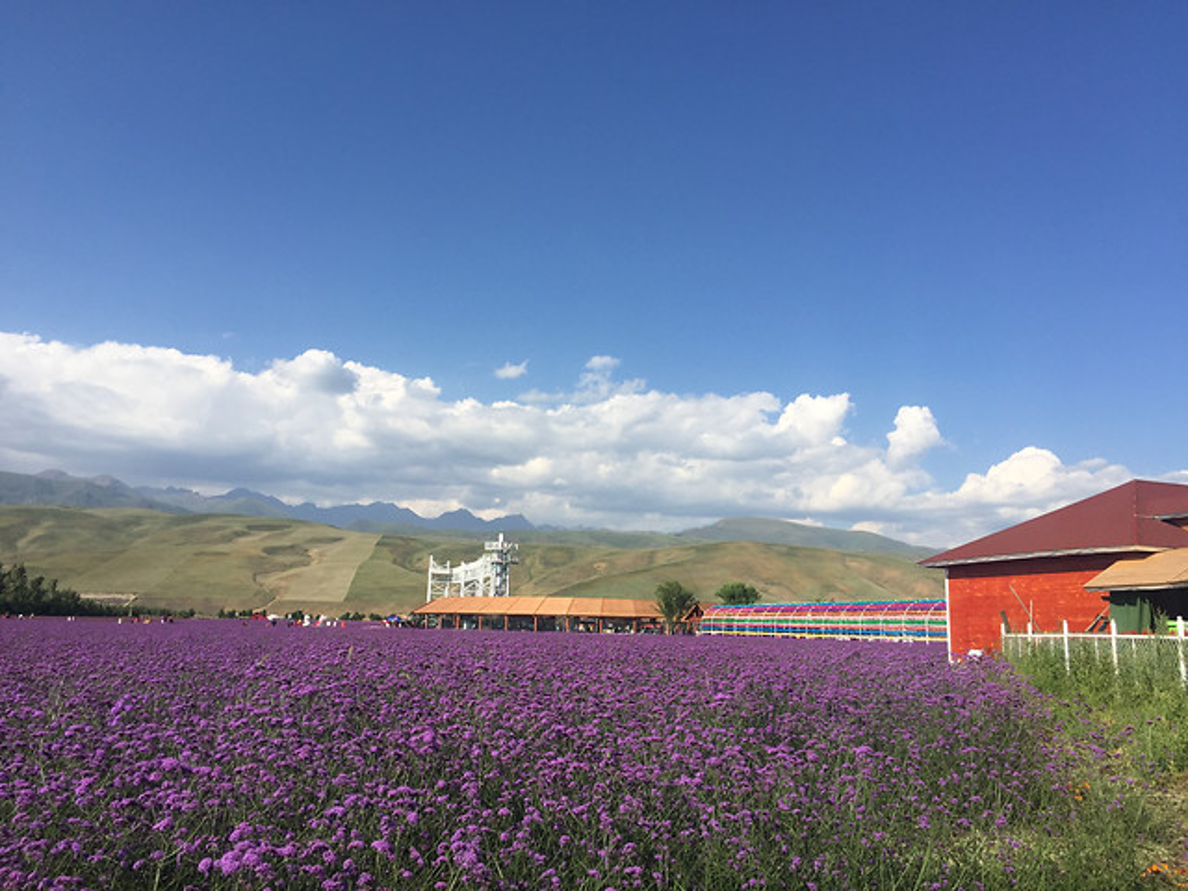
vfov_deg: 48.2
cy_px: 446
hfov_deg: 61.7
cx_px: 594
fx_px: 995
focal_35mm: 29
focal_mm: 4.15
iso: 32
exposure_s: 1/2326
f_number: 2.2
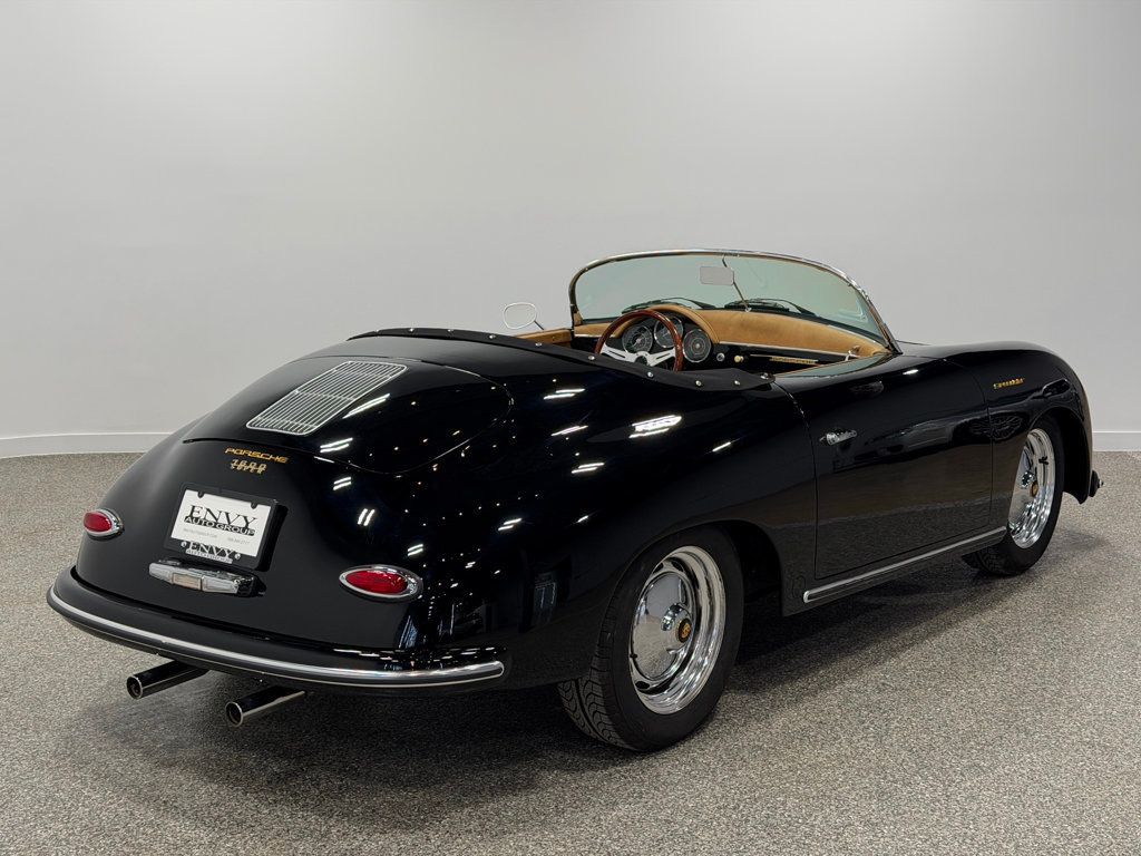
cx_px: 570
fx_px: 1582
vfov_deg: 30.3
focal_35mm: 48
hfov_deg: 39.7
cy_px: 428
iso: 64
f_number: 1.78
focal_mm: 6.76
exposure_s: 1/254
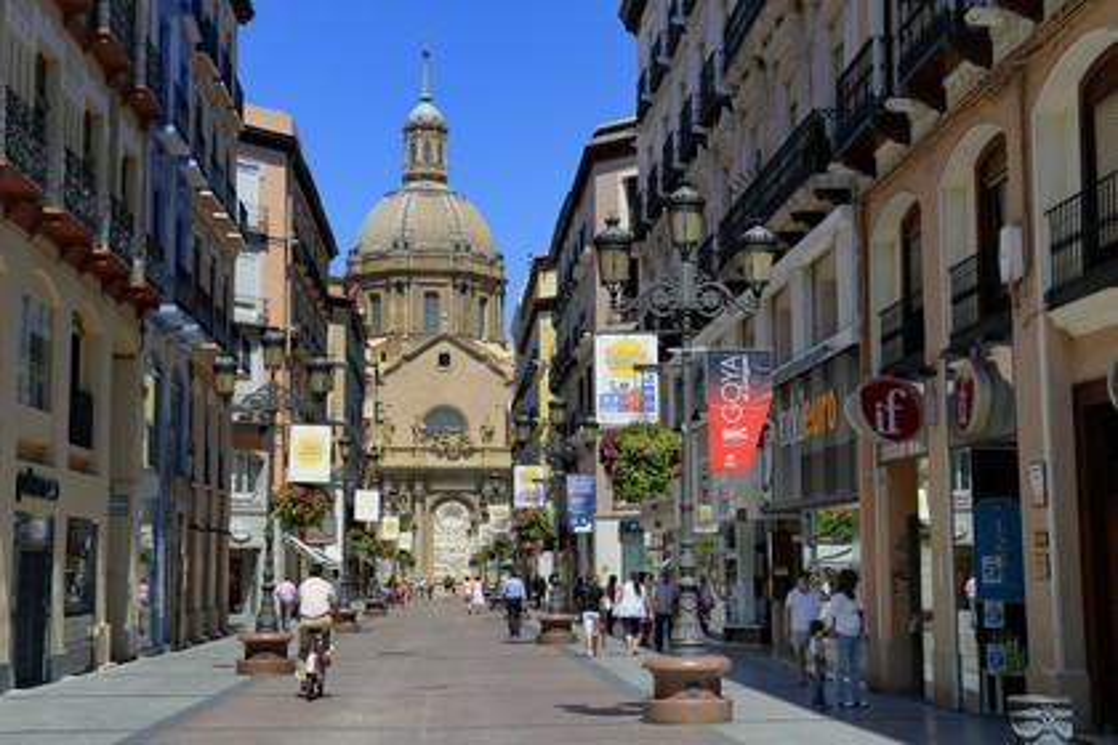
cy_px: 372
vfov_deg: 24.6
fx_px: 1708
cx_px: 559
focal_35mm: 55
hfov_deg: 36.2
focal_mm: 55
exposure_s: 1/320
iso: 100
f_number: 8
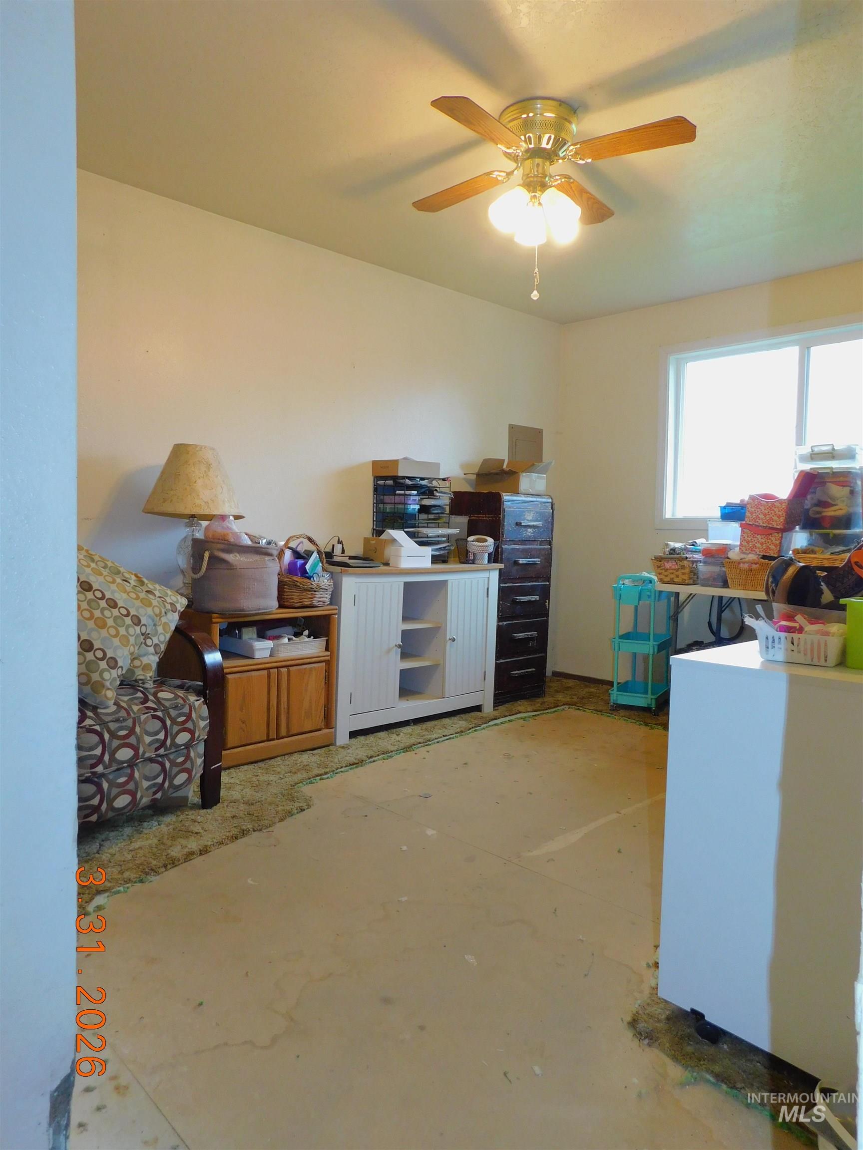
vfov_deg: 73.9
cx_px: 432
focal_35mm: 23
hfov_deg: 58.9
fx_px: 765
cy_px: 575
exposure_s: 1/30
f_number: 3
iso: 200
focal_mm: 4
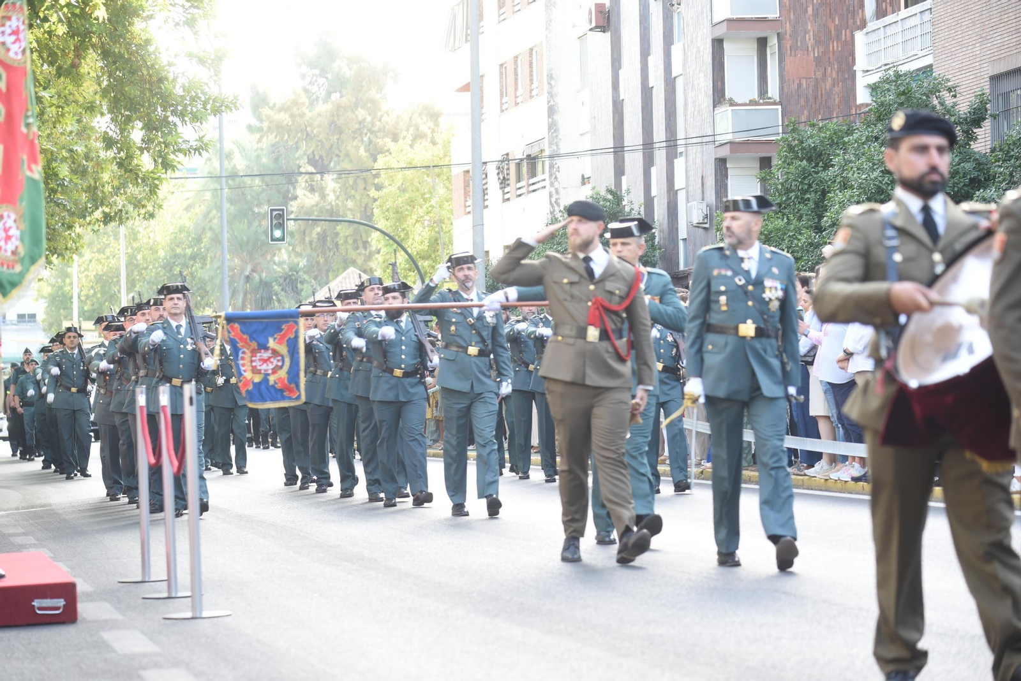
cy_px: 340
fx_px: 3121
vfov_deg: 12.5
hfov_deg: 18.6
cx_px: 510
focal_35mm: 110
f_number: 4
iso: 400
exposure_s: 1/160
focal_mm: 110
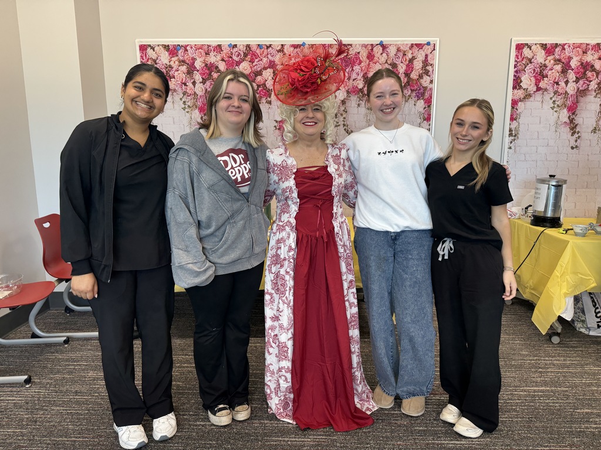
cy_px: 225
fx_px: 417
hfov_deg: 71.6
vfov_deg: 56.8
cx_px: 300
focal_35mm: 24
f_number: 1.78
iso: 160
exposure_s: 1/120
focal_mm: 6.76
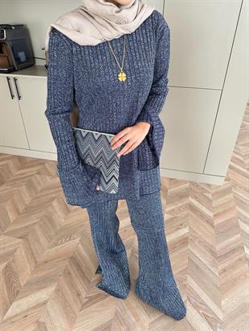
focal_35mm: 24
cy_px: 166
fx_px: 230
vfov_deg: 71.6
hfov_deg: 56.8
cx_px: 124
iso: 250
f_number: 1.78
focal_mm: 6.86
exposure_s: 1/60
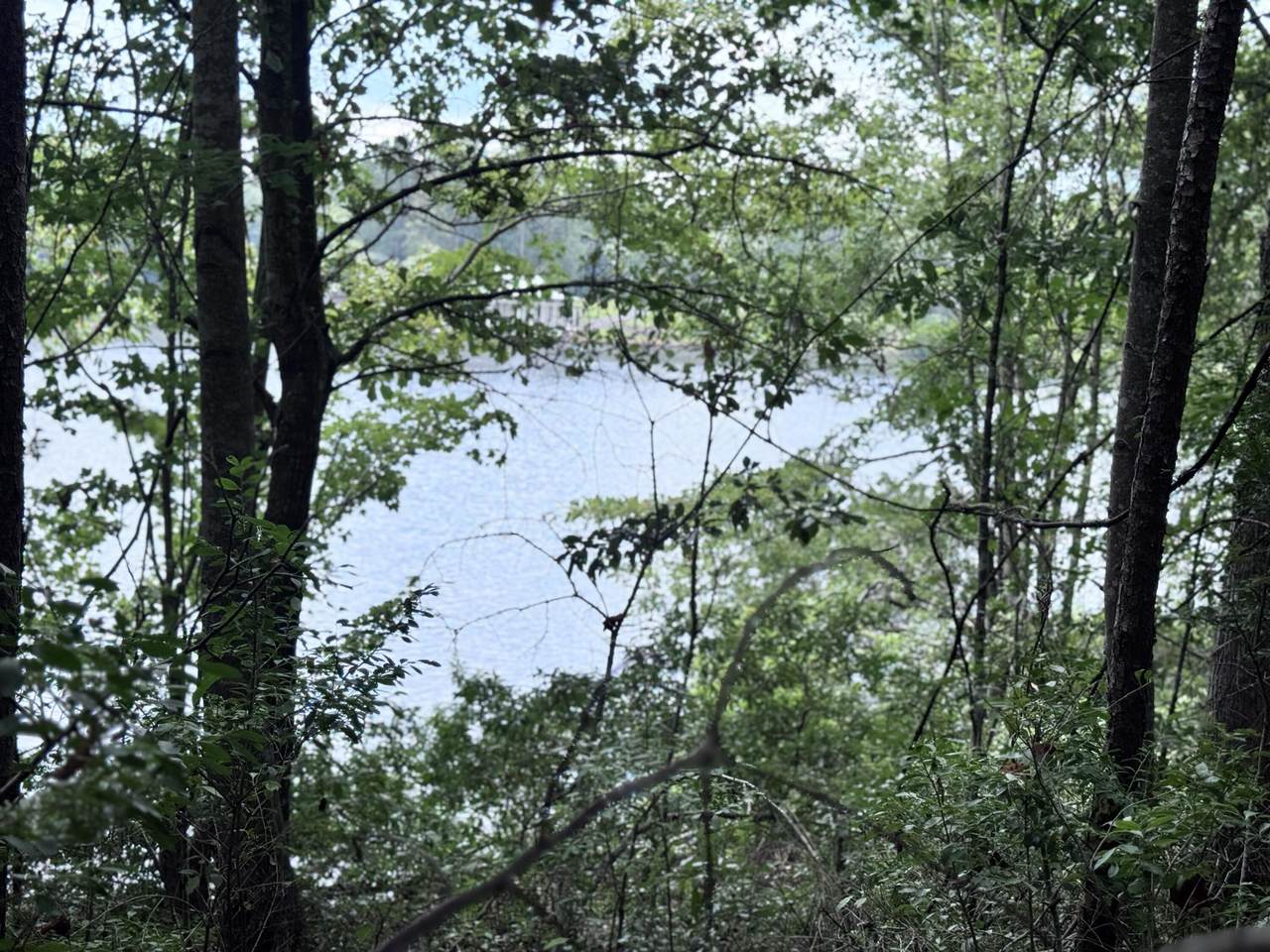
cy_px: 476
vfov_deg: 30.3
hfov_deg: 39.7
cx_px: 635
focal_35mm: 48
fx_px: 1761
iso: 64
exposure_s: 1/1114
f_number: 1.78
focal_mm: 6.76
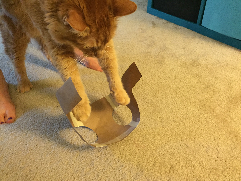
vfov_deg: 48.2
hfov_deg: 61.7
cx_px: 120
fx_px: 202
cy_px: 90
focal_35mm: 29
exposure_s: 1/15
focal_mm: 4.15
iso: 320
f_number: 2.2
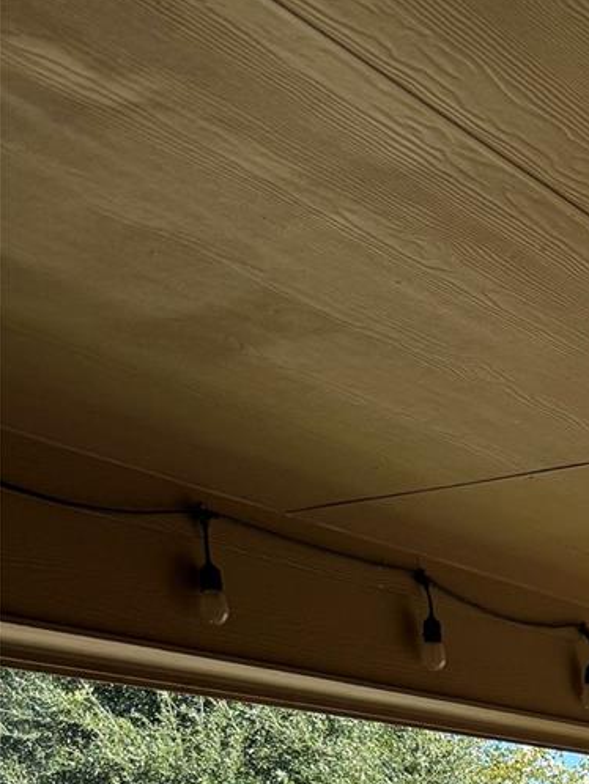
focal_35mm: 74
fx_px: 1677
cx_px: 906
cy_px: 1074
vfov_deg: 22.8
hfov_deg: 17.7
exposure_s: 1/1211
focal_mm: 6.76
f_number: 1.78
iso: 80
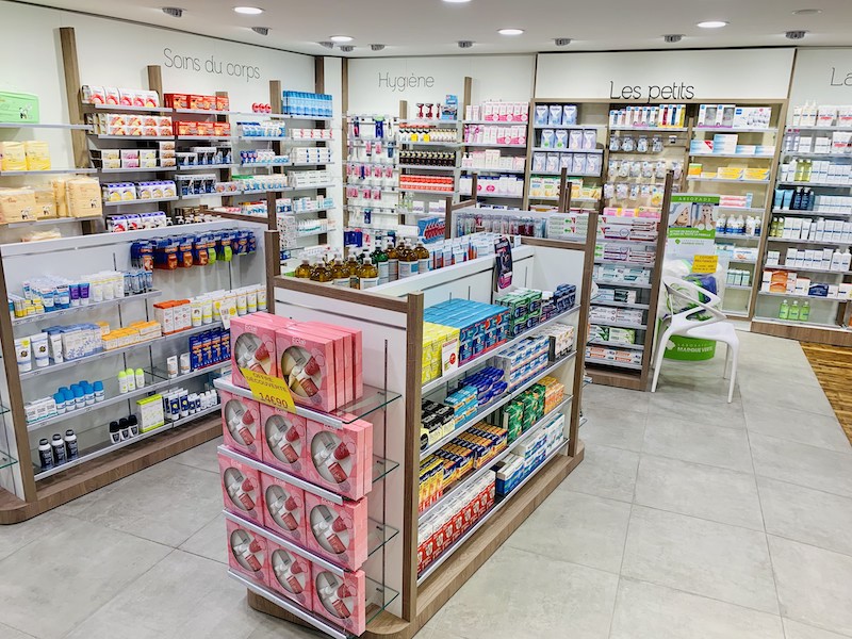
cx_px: 426
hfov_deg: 67.3
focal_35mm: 26
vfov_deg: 53.1
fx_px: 640
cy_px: 320
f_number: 1.8
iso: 32
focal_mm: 4.25
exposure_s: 1/100
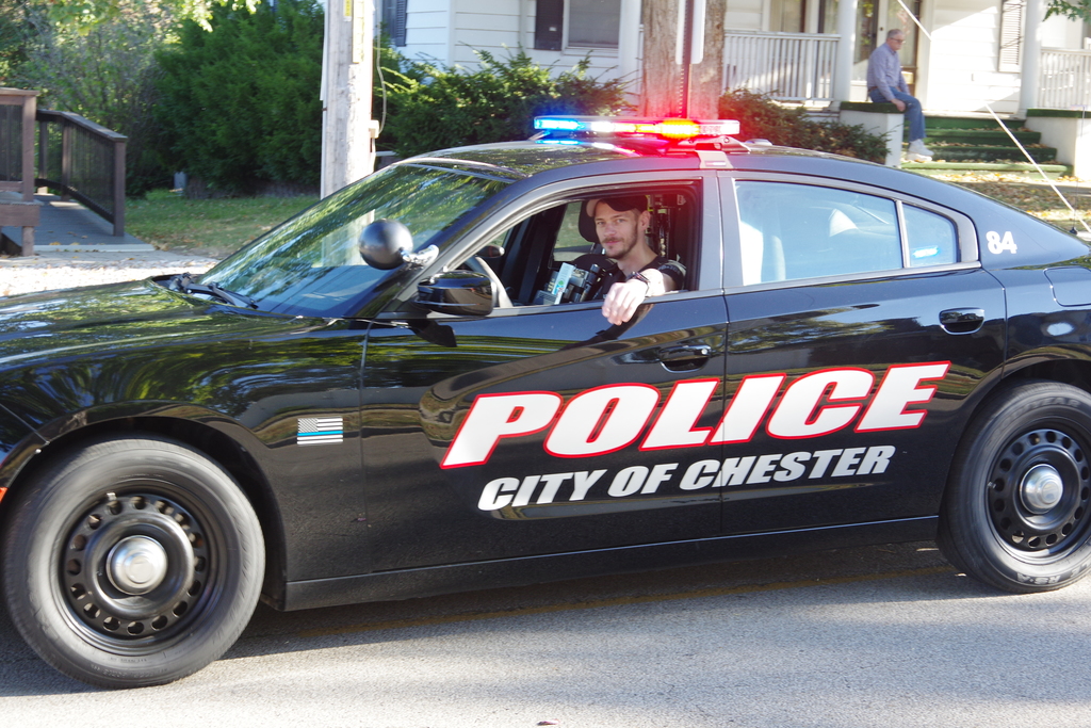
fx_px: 2182
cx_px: 546
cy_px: 364
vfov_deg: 18.9
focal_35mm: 72
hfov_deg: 28.1
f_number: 8
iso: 400
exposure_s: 1/80
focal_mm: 48
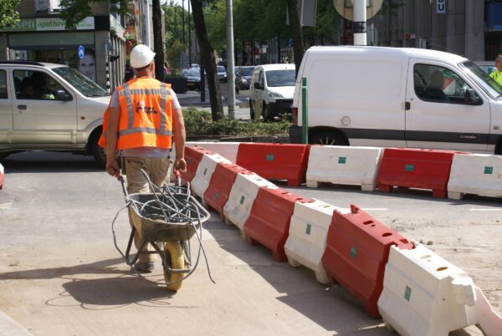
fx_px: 1047
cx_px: 251
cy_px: 168
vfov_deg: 18.2
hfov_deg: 27.0
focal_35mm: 75
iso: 100
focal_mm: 50
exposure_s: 1/125
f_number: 9
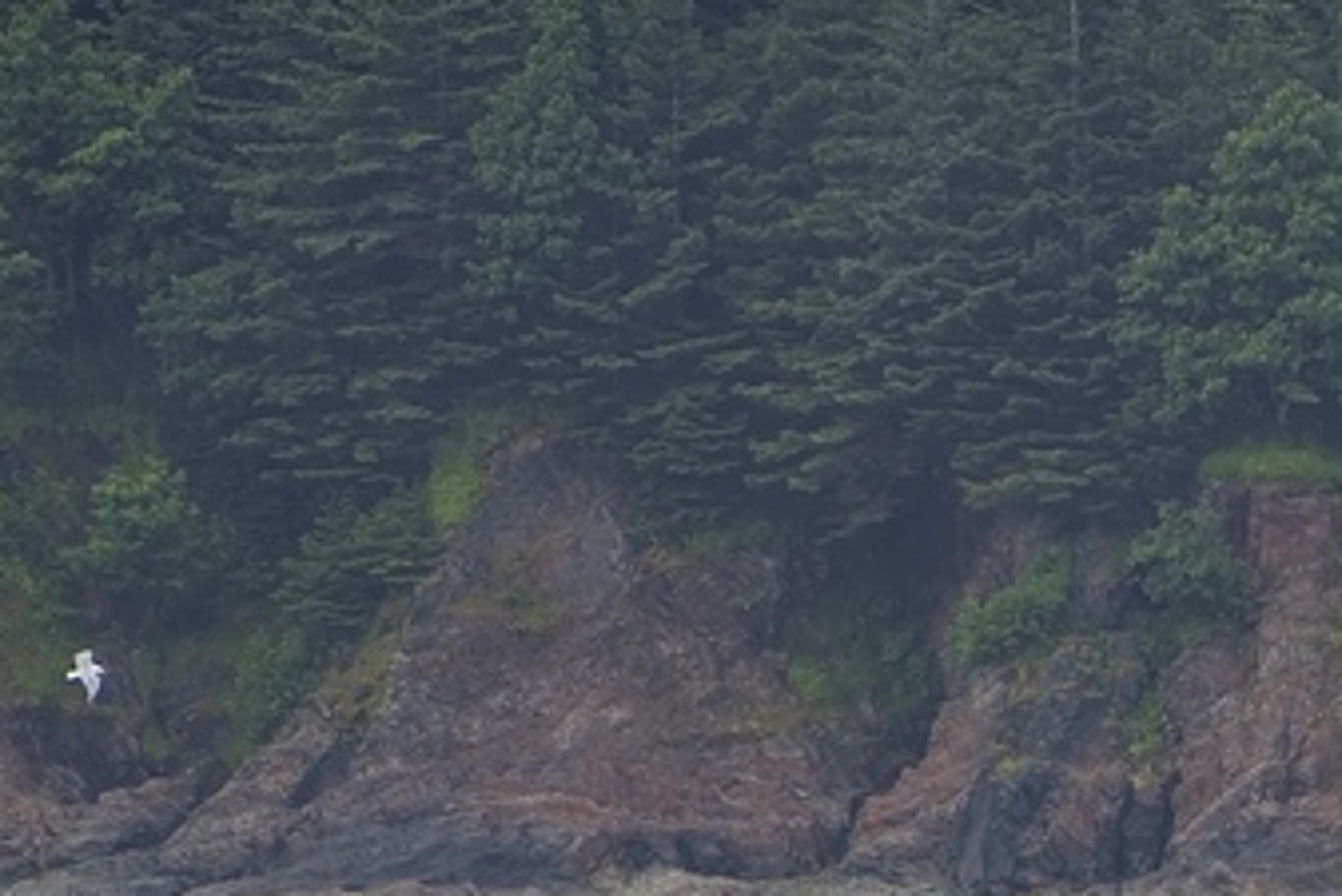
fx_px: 42550
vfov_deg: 1.2
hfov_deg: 1.8
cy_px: 1302
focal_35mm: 1141
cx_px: 1103
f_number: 5.6
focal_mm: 300
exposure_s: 1/640
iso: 180
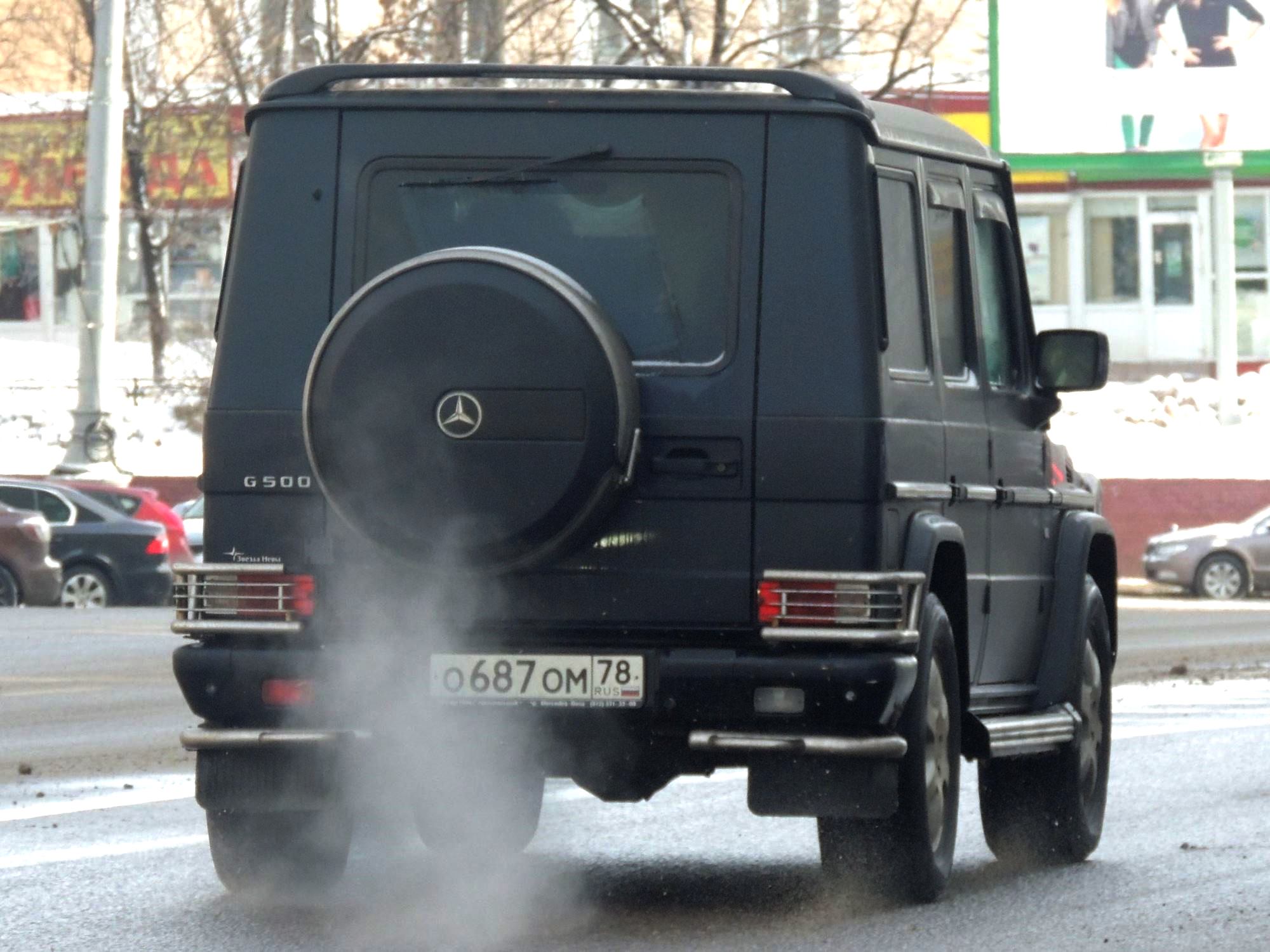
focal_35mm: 275
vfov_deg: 5.4
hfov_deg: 7.2
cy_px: 476
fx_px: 10089
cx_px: 635
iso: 400
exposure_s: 1/320
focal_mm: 49
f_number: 4.7
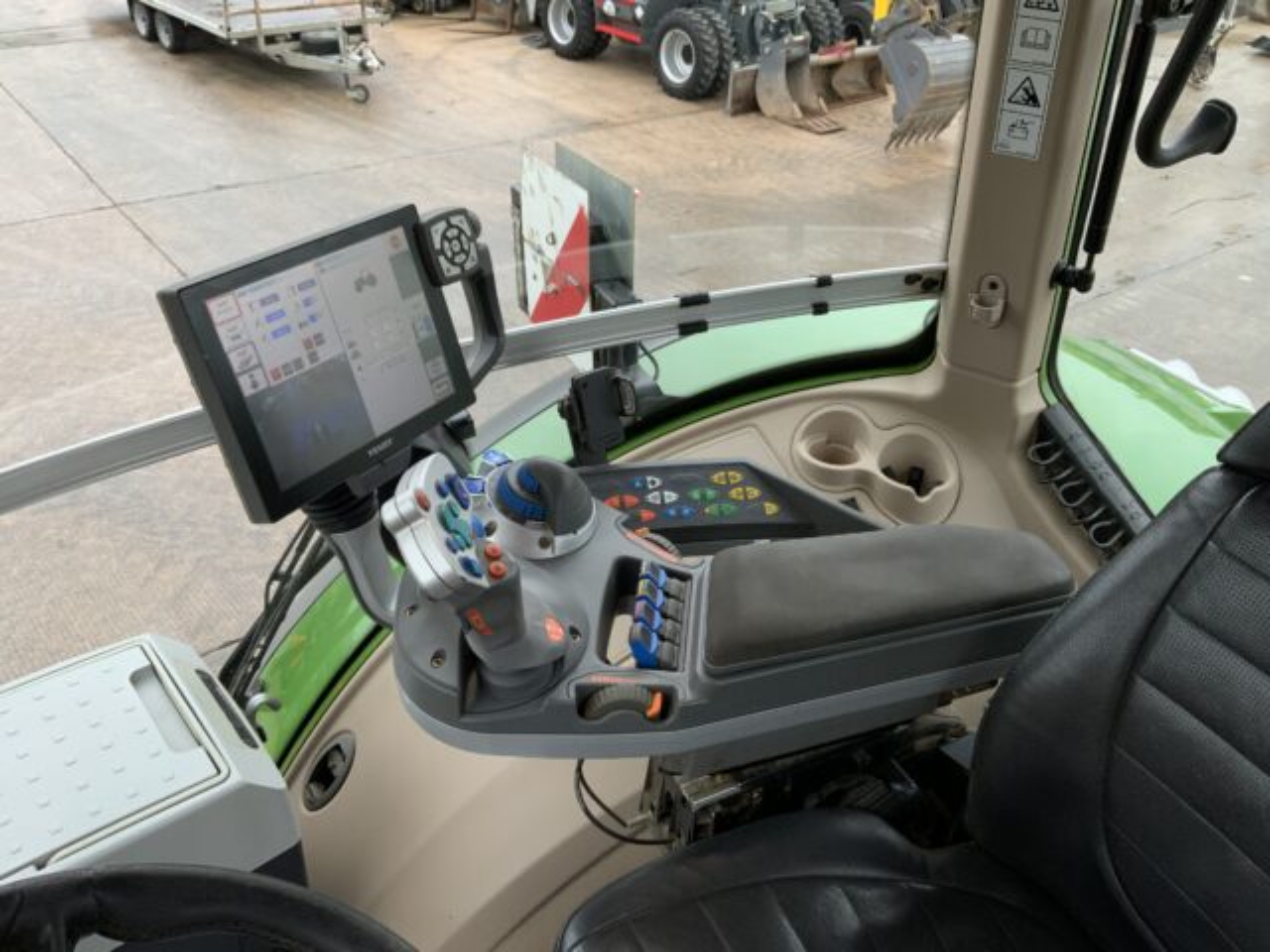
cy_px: 476
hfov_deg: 61.7
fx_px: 1064
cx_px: 635
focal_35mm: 29
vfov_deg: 48.2
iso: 50
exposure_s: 1/122
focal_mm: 3
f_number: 1.8
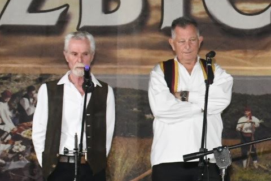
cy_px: 138
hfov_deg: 13.1
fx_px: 1144
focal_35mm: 152
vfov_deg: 9.0
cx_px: 331
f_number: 5.6
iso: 2800
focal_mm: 30
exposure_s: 1/60
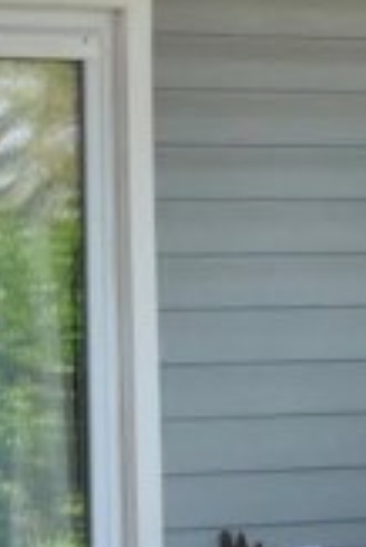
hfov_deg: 6.2
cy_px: 624
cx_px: 321
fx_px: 3371
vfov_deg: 9.2
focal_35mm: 222
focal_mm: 21
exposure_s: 1/125
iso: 100
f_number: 4.5
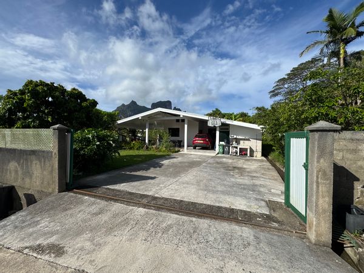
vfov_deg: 85.7
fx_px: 147
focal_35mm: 14
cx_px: 182
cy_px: 136
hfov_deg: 102.1
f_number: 2.2
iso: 40
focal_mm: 2.22
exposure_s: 1/2674
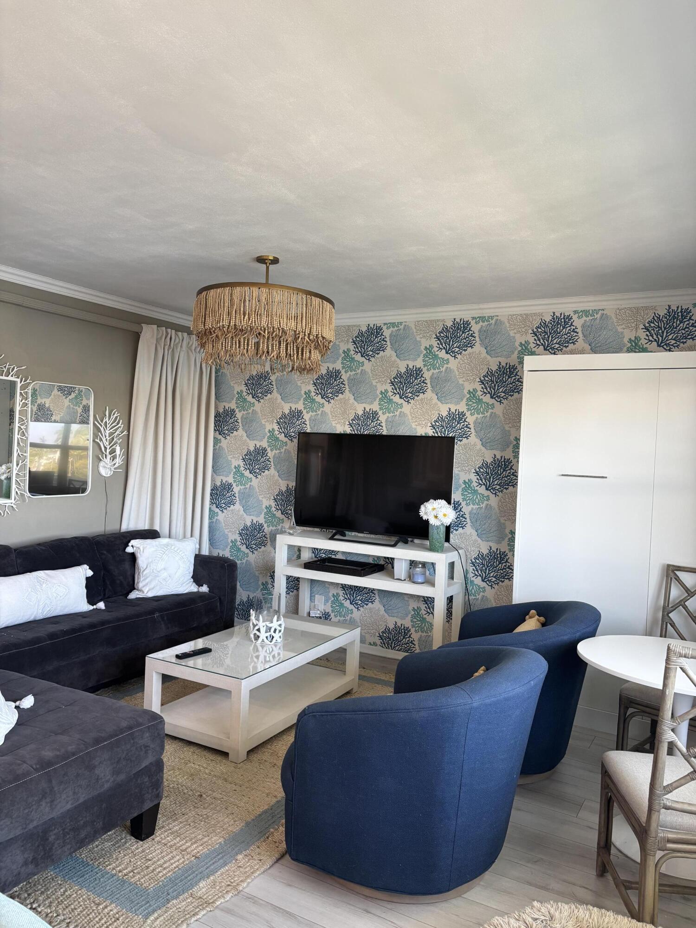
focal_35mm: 26
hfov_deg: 53.1
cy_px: 464
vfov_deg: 67.3
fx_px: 697
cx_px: 348
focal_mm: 5.96
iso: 125
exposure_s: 1/120
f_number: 1.6
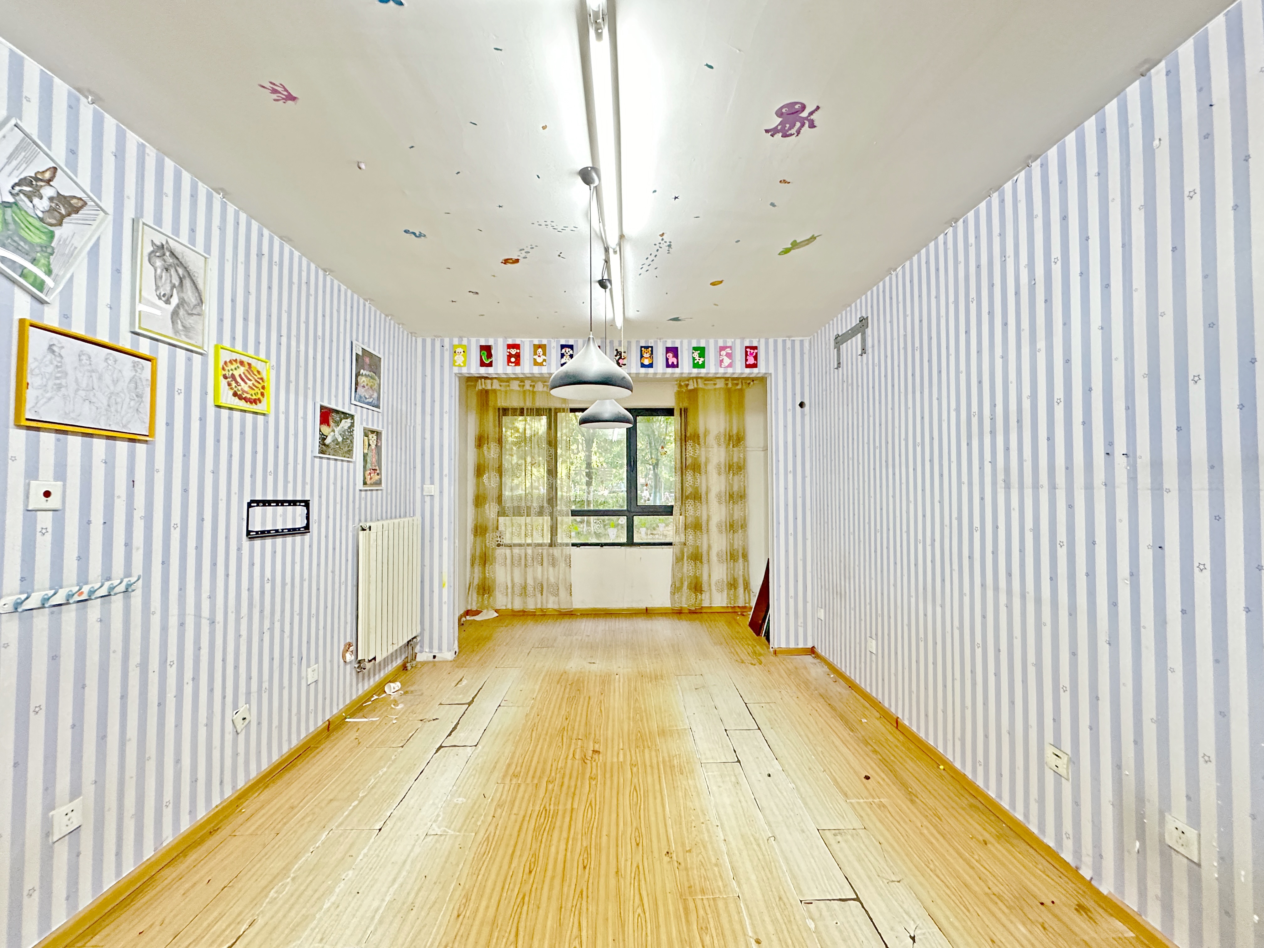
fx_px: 511
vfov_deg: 85.7
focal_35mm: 14
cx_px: 632
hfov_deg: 102.1
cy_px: 474
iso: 500
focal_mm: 2.22
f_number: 2.2
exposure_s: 1/50
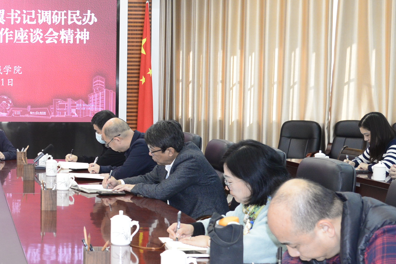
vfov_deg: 18.7
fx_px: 803
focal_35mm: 73
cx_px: -1
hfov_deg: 26.2
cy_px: 123
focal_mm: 32
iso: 2000
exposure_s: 1/80
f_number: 5
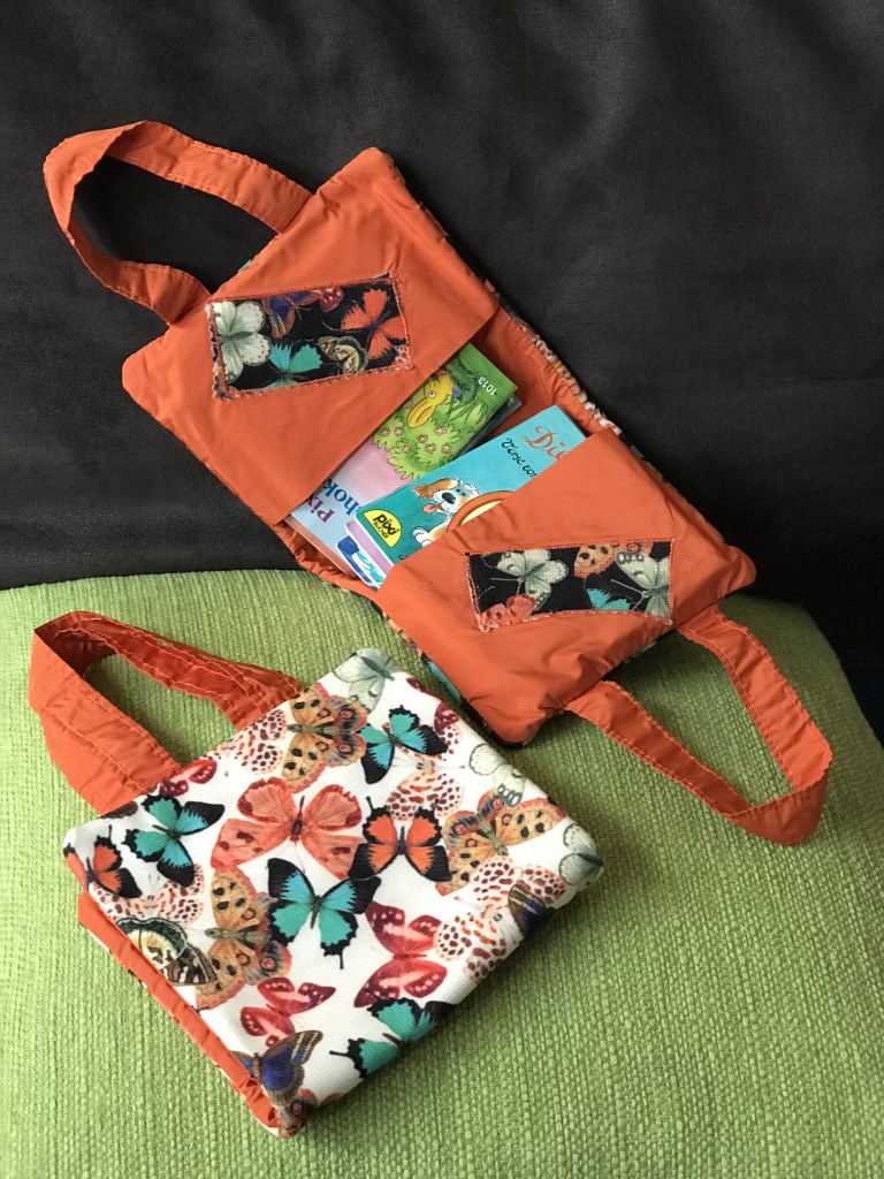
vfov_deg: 33.8
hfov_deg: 25.7
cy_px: 590
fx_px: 1941
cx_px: 442
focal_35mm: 57
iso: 500
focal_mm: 6.6
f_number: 2.8
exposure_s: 1/50
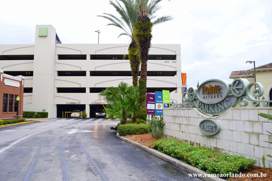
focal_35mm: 27
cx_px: 136
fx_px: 204
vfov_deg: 48.0
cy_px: 90
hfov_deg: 67.4
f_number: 7.1
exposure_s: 1/200
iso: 800
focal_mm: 18
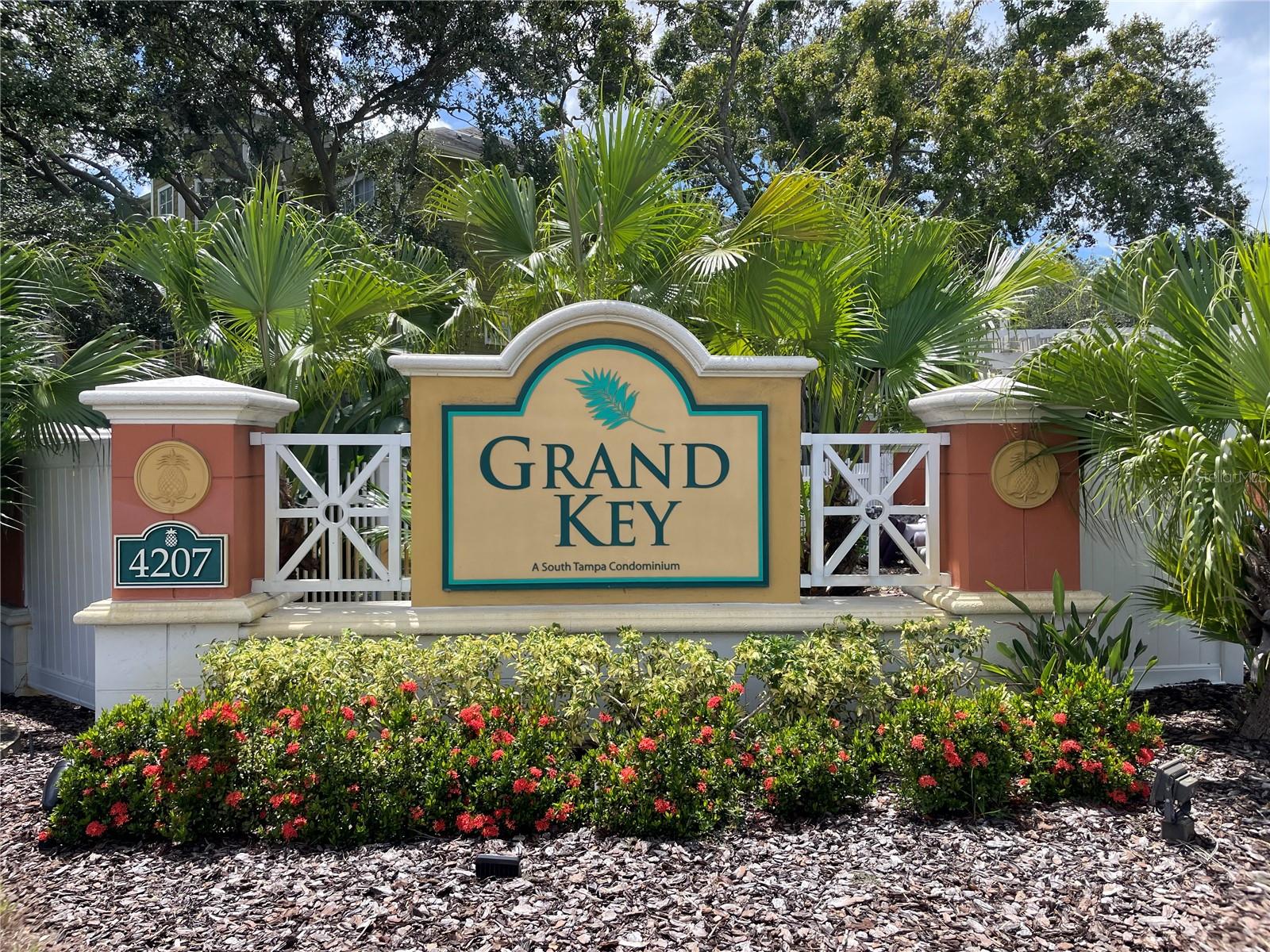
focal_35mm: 26
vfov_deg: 53.1
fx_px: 954
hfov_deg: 67.3
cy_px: 476
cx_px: 635
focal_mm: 4.2
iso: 32
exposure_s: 1/1642
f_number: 1.6
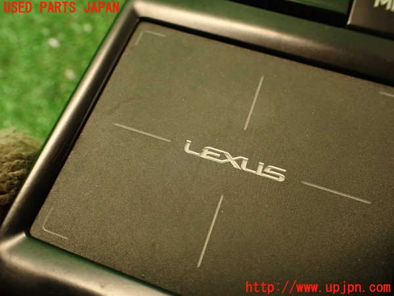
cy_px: 148
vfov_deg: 44.2
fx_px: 364
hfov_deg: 56.8
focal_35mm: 32
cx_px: 197
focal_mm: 5.79
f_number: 2.4
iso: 320
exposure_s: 1/30
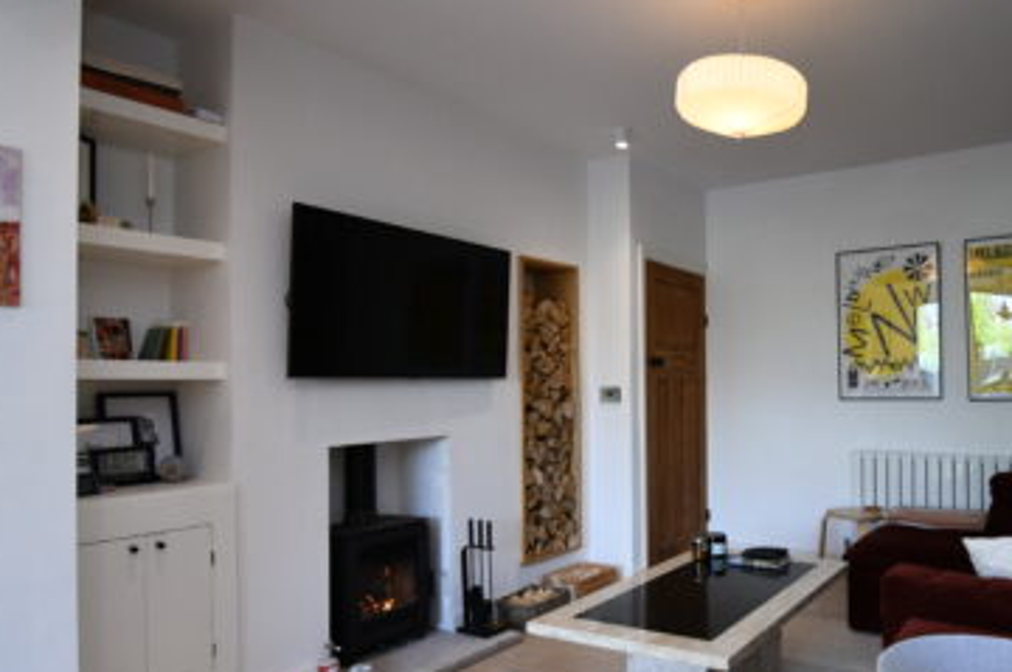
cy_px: 373
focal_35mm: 24
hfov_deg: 70.9
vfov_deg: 52.9
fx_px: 674
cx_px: 700
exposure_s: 1/50
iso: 560
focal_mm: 10
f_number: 4.5
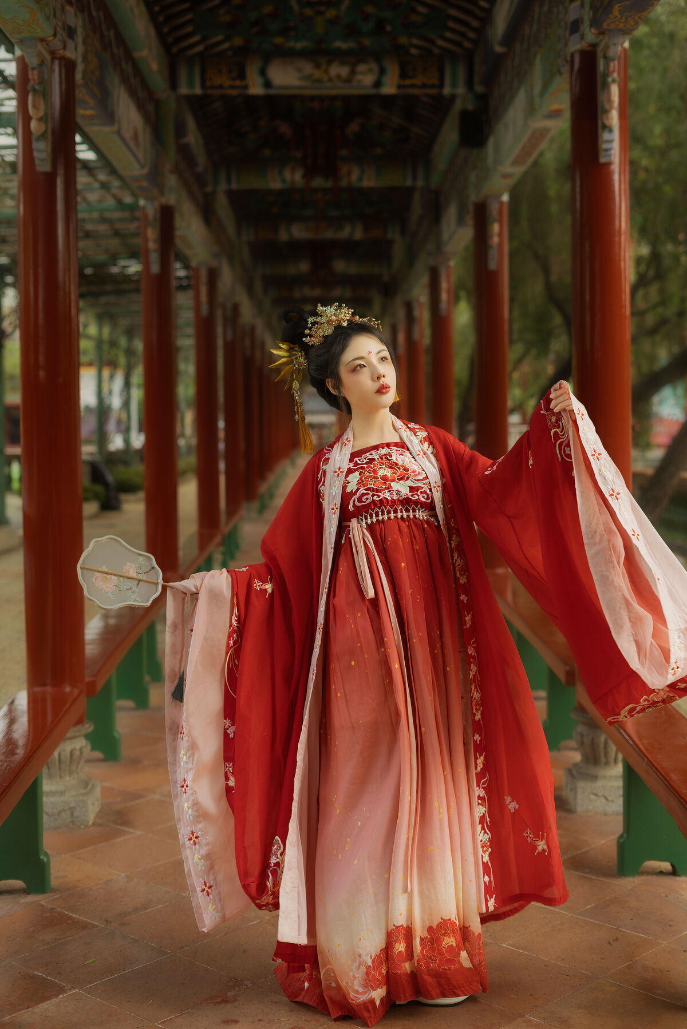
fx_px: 1431
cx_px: 344
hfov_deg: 27.0
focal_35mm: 50
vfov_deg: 39.6
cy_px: 514
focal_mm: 50
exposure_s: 1/200
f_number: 2.5
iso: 100
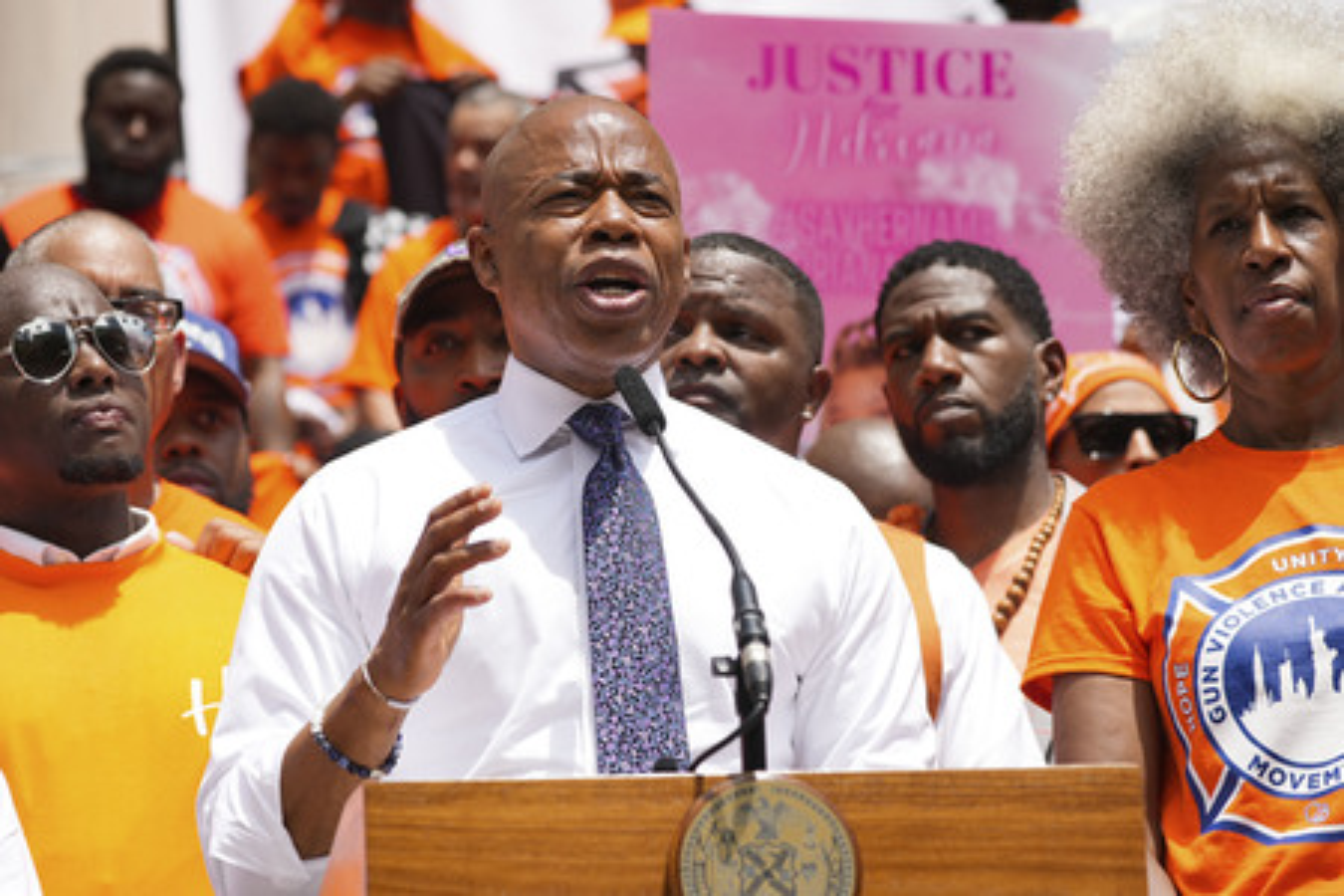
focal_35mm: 126
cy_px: 448
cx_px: 672
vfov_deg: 10.9
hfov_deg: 16.3
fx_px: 4704
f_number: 5.6
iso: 200
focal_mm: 126
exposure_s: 1/1000
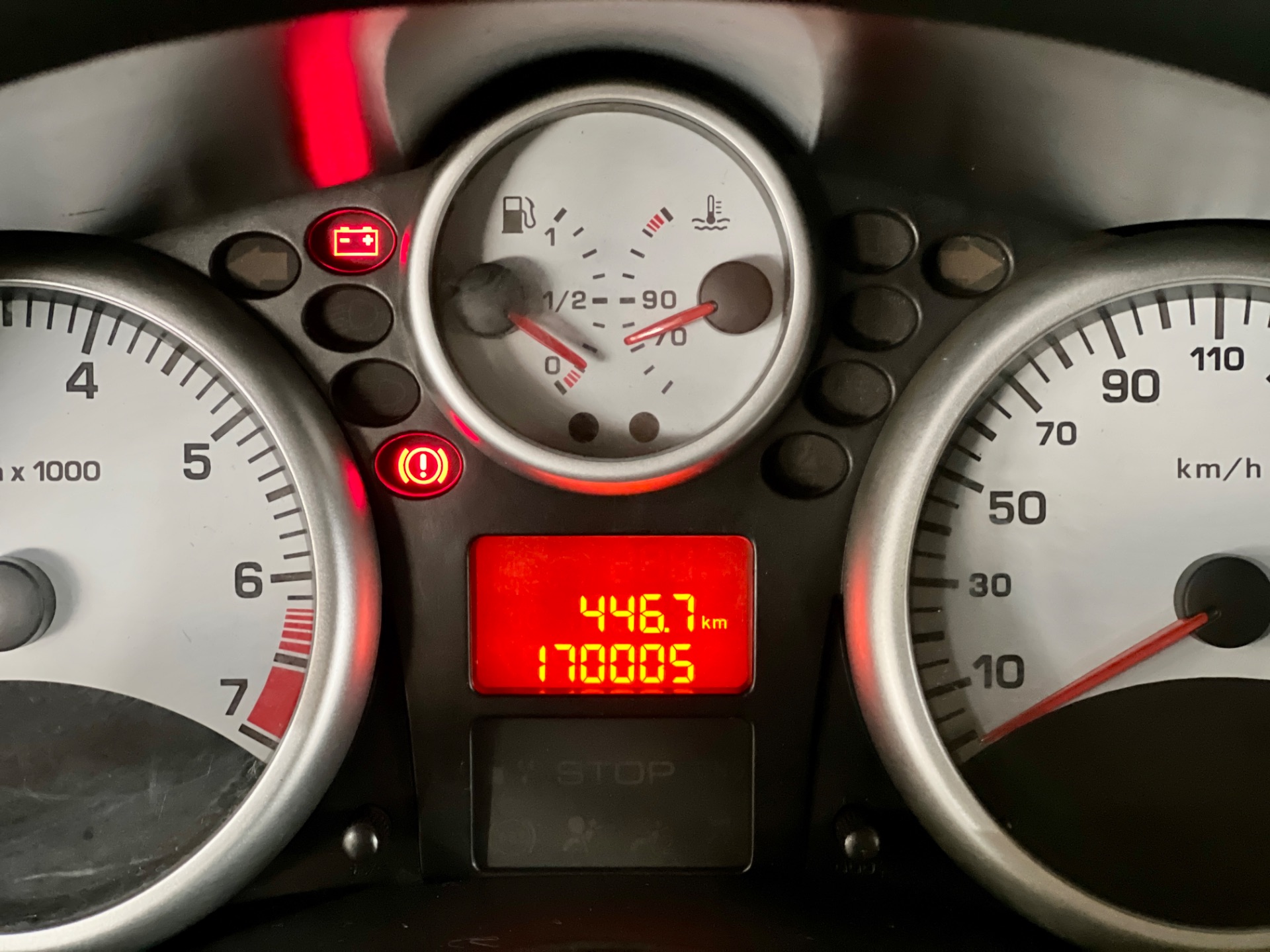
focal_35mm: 77
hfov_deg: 25.3
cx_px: 635
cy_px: 476
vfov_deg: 19.1
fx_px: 2825
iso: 800
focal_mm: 9
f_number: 2.8
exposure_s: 1/15
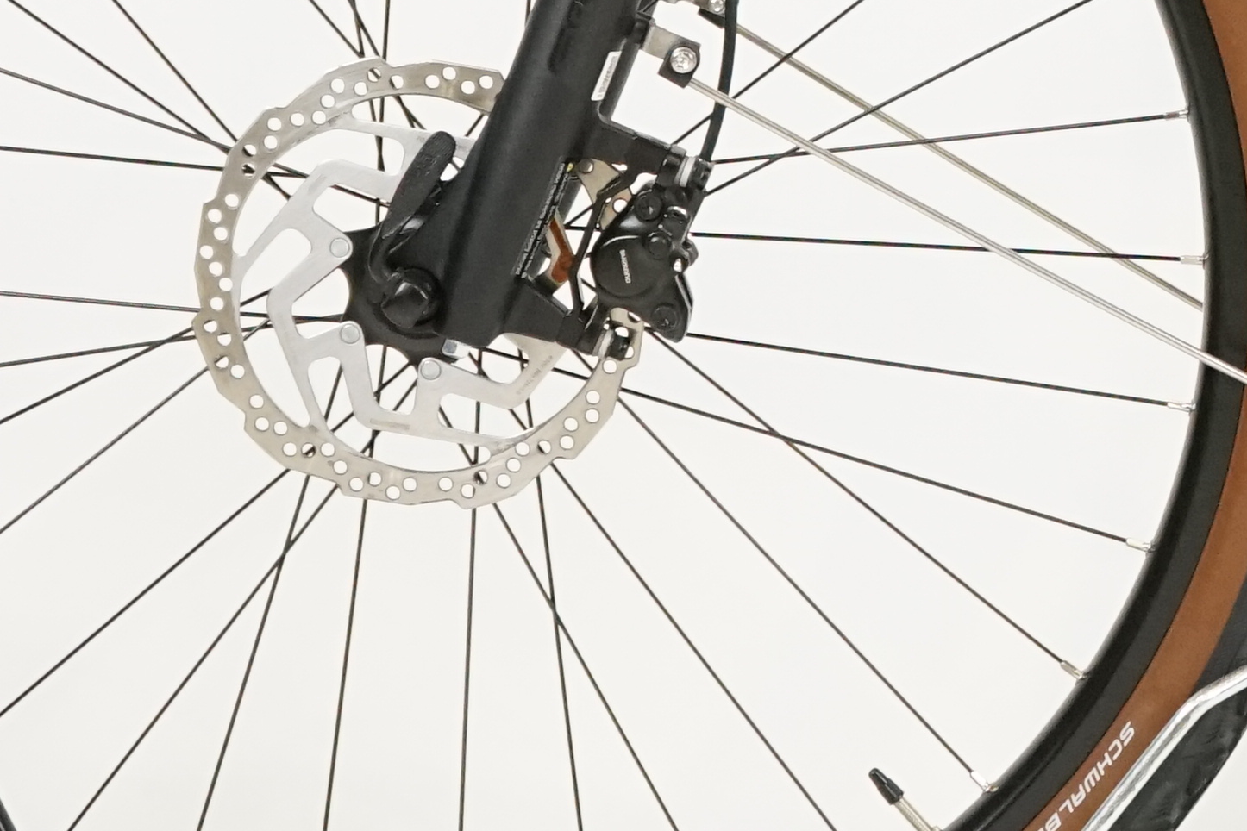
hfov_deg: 9.0
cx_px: 1897
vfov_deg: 6.1
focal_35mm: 224
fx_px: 7759
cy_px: -372
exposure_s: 1/200
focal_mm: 54
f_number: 5.6
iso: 3200
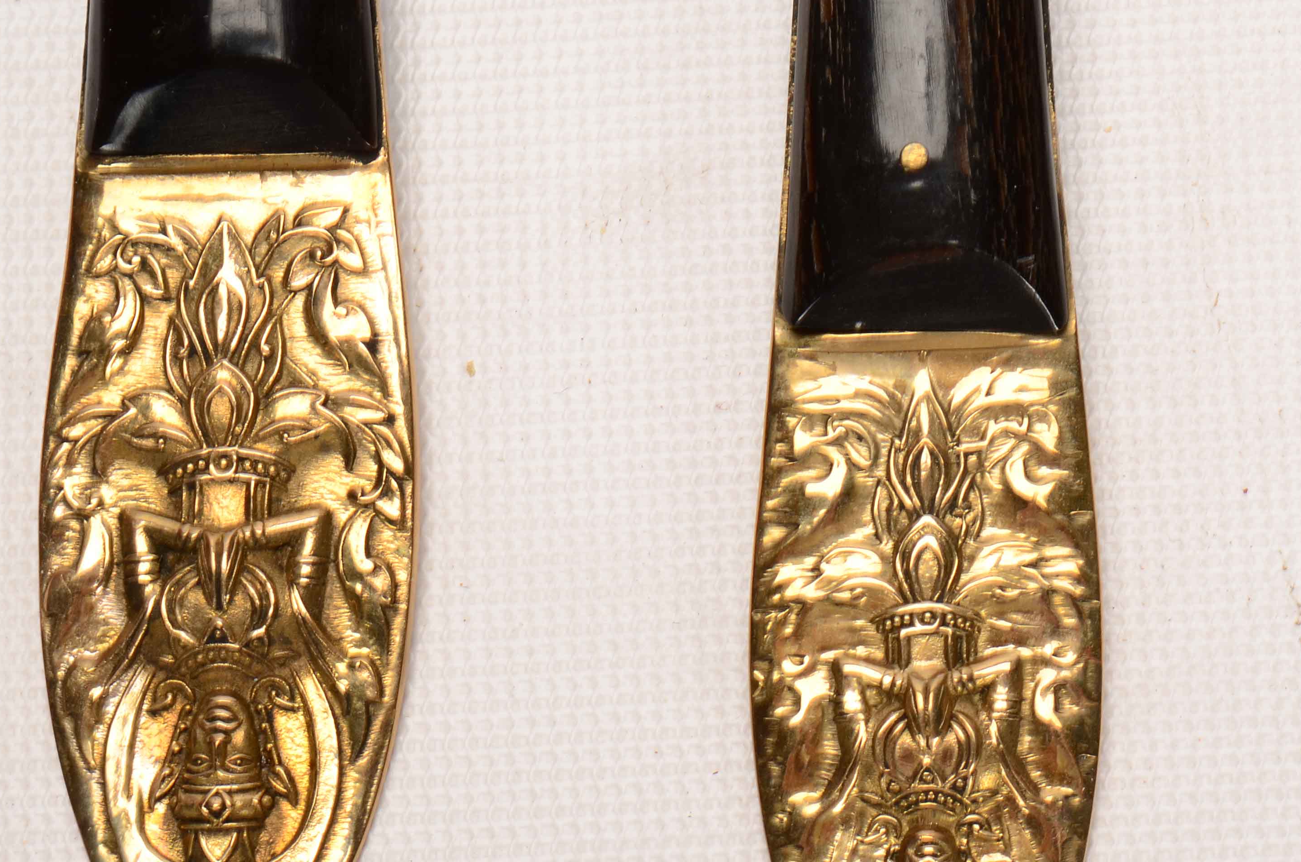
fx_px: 5080
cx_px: 961
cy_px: 458
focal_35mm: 141
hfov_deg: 14.5
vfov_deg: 9.7
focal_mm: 55
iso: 100
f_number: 16
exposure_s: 1/160
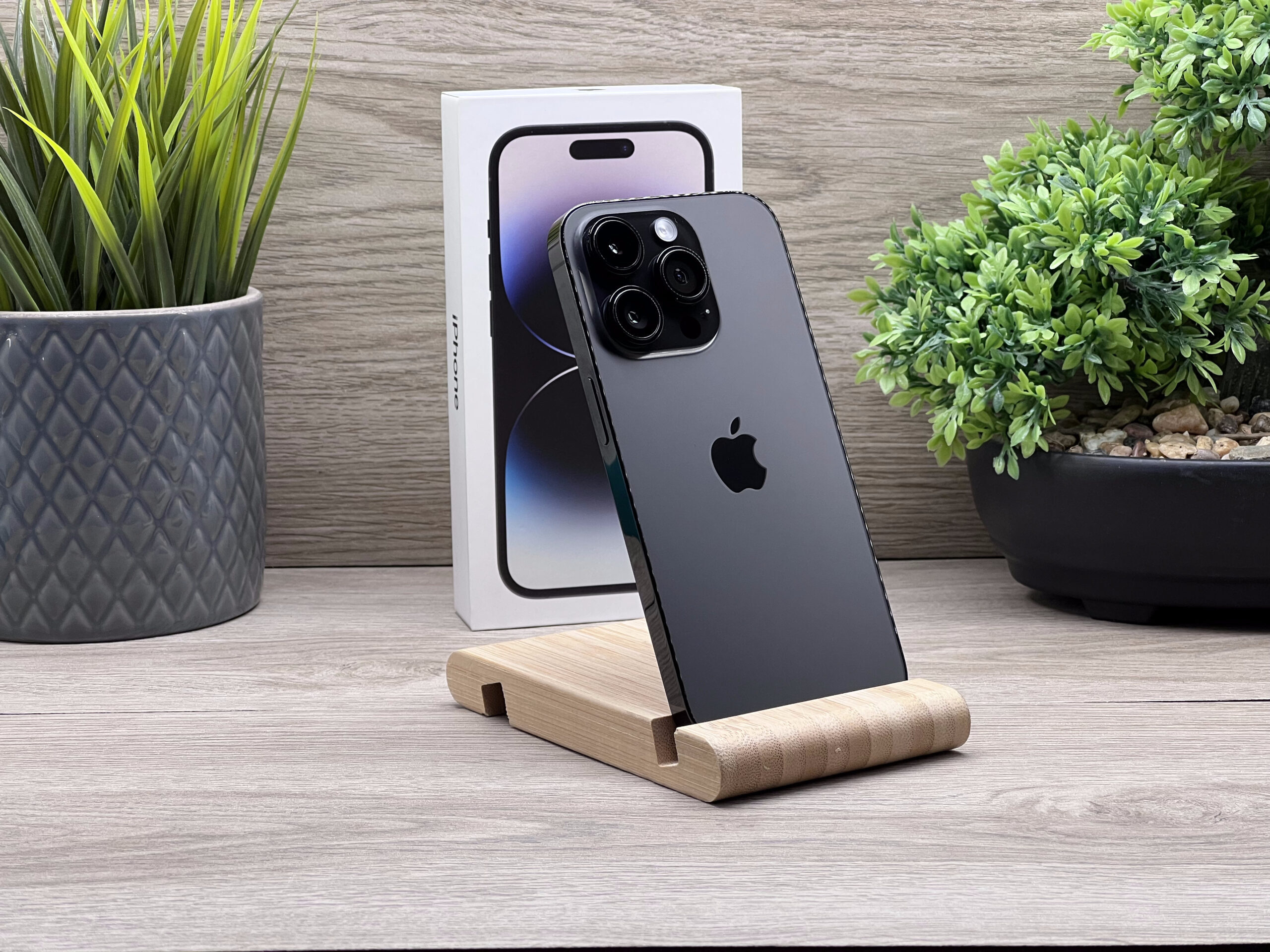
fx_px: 2825
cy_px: 476
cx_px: 635
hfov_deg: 25.3
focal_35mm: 77
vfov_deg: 19.1
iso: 80
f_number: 2.8
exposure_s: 1/100
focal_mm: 9
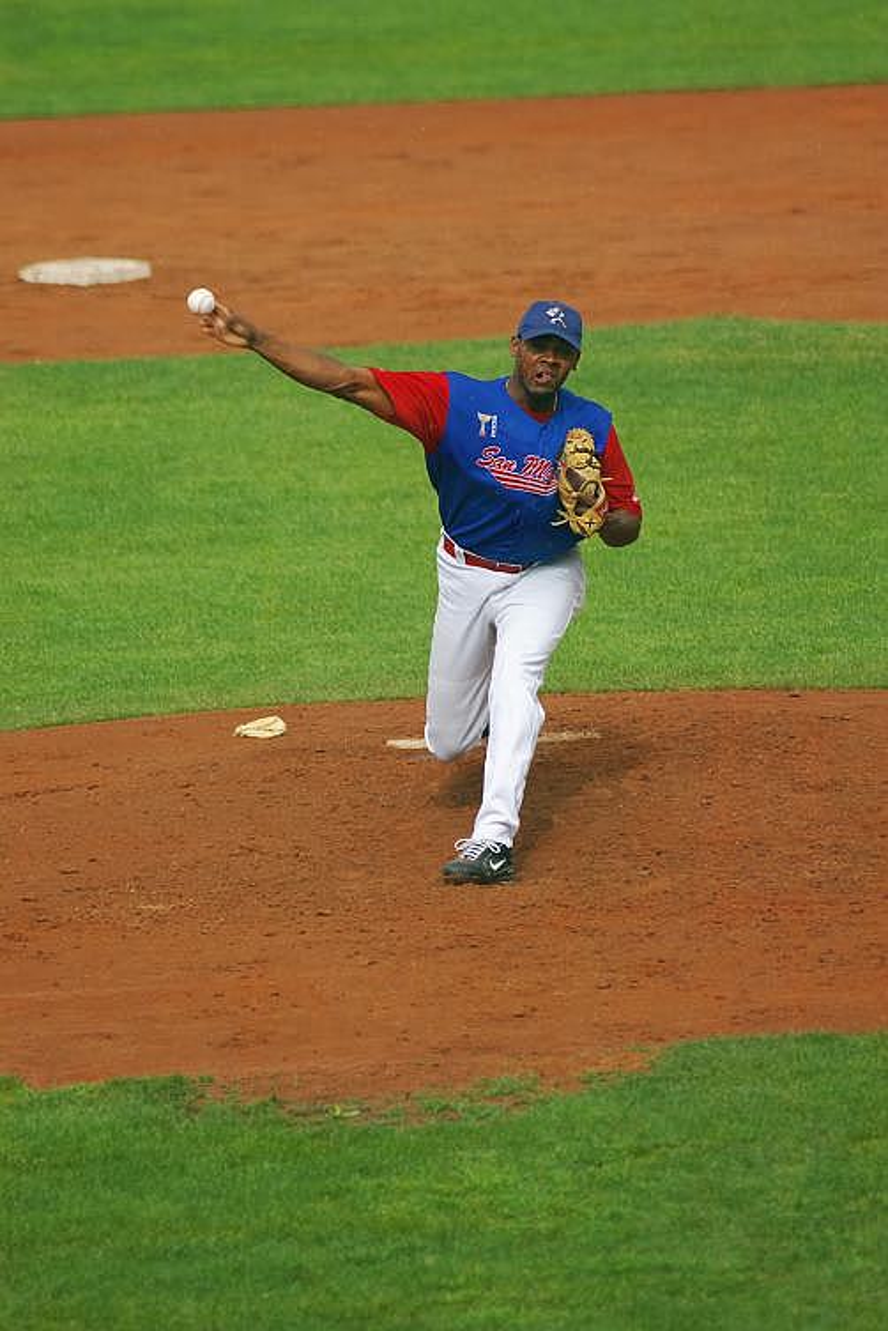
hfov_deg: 3.1
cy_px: 666
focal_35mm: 450
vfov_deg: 4.6
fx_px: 16633
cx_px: 444
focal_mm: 300
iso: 200
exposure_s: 1/640
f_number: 4.5
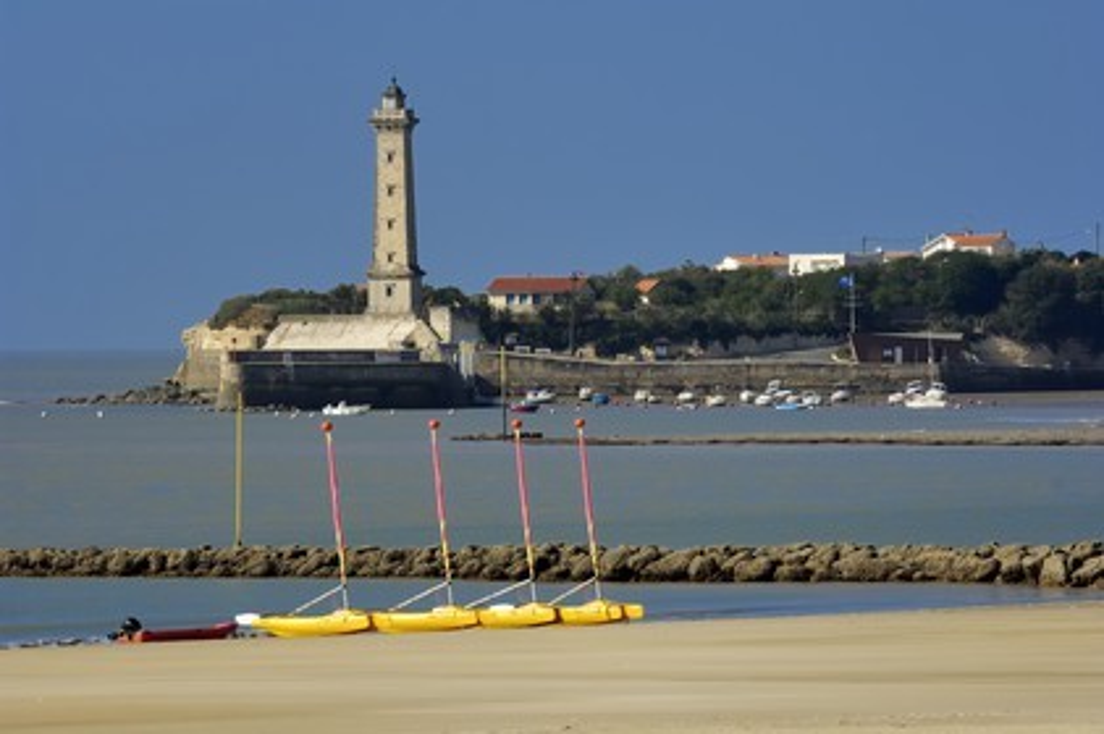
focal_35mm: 300
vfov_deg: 4.6
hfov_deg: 6.9
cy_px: 367
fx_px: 9193
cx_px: 552
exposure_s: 1/320
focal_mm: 200
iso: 100
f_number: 6.3
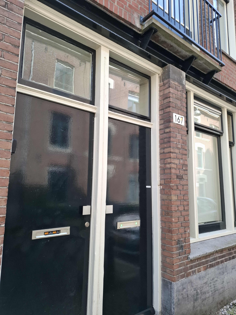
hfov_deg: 58.9
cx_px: 118
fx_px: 209
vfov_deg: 73.9
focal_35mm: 23
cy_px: 158
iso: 50
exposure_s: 1/220
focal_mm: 5.54
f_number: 1.8
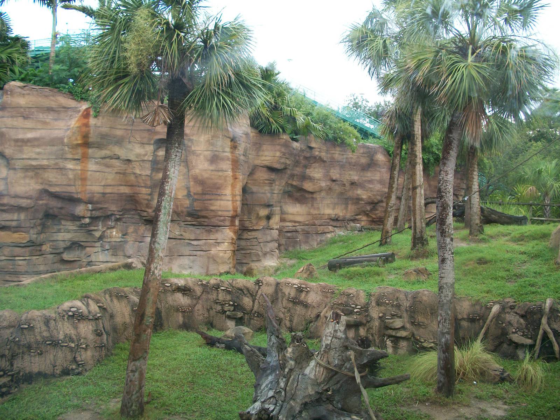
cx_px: 280
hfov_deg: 52.6
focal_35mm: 35
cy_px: 210
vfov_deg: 40.7
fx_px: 566
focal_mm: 6.3
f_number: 3.1
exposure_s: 1/100
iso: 80
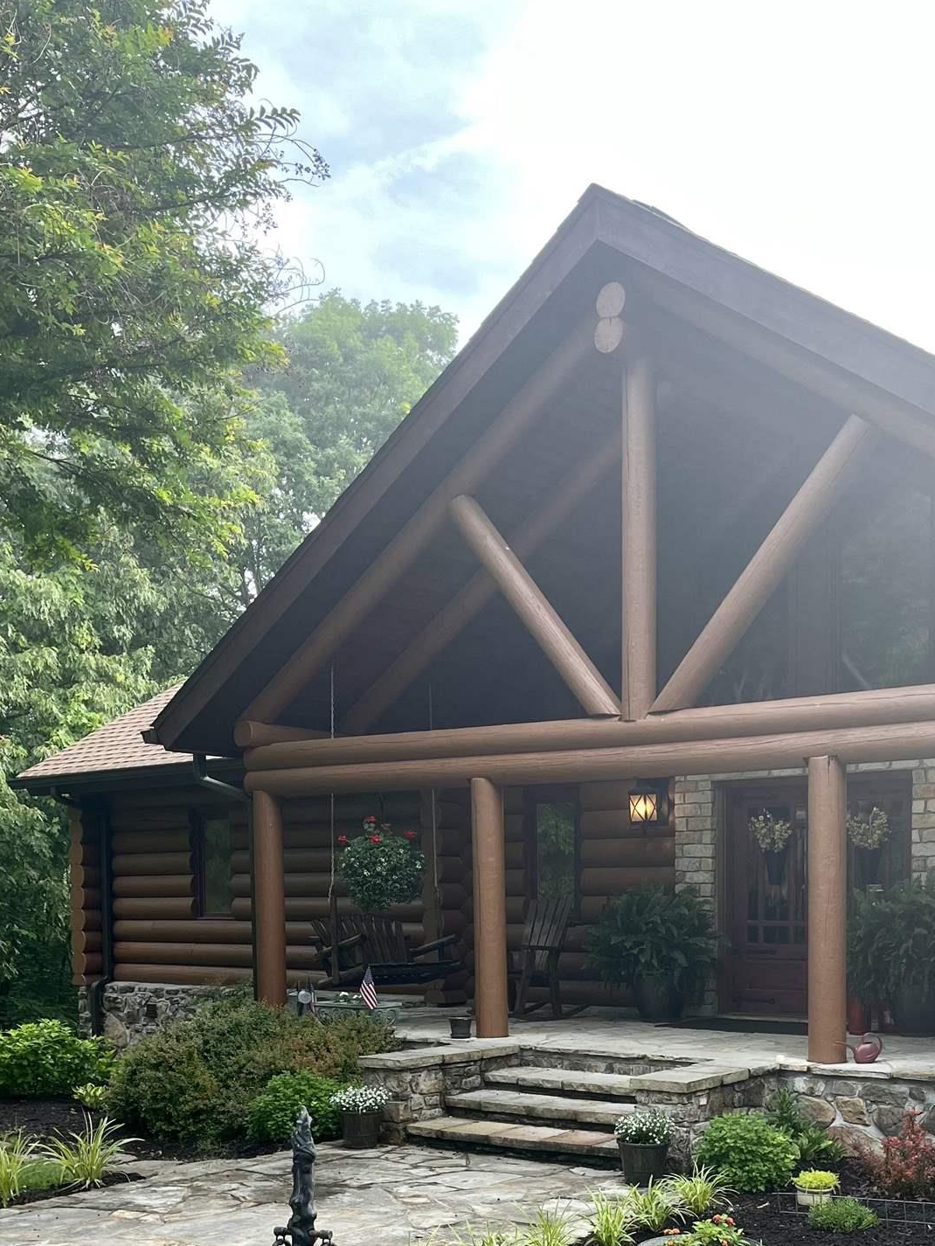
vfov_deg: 43.2
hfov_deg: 33.9
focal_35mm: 42
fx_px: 1512
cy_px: 955
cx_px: 654
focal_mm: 5.1
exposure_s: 1/232
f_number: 1.6
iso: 40
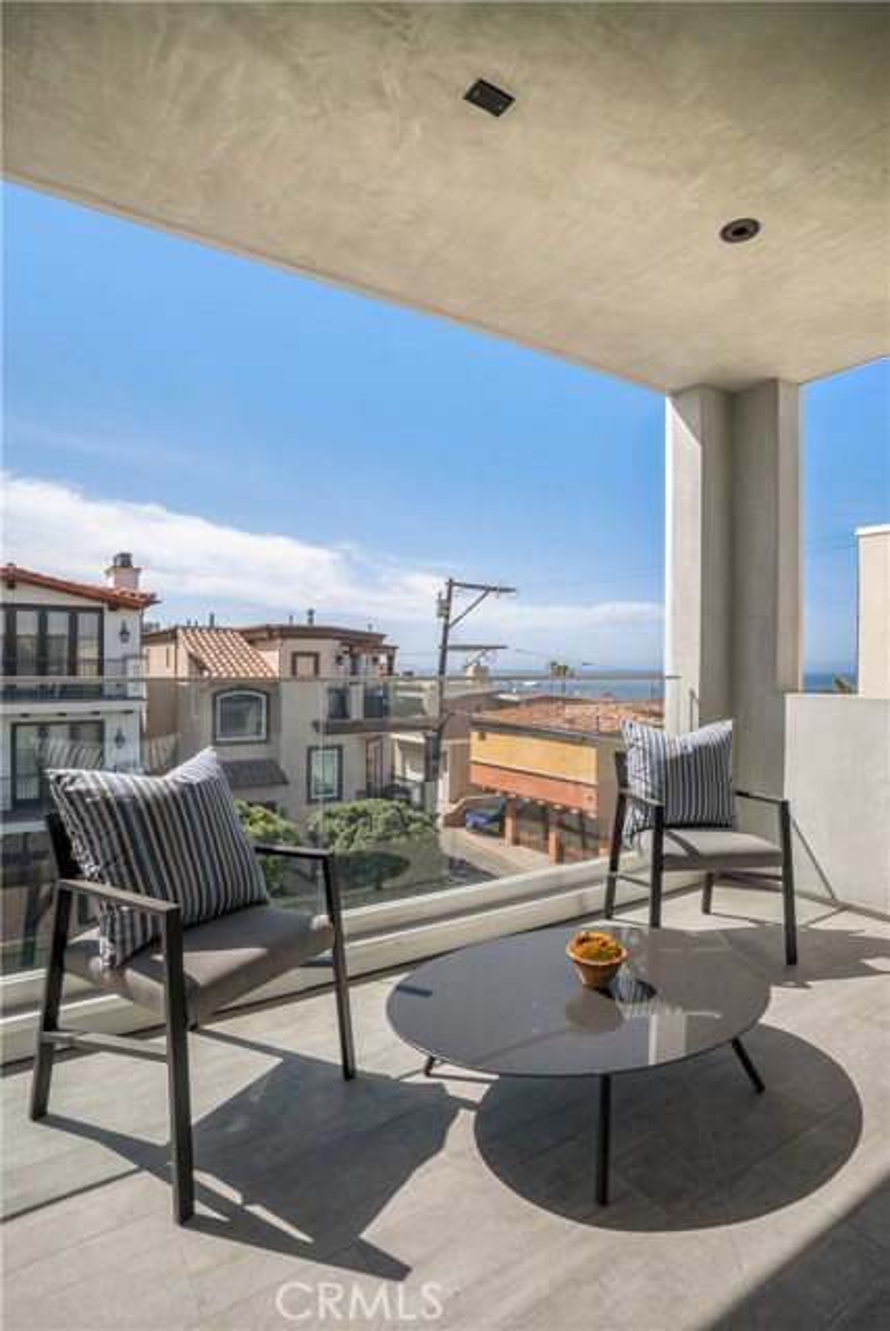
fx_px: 666
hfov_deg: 67.5
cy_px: 666
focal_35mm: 18
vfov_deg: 89.9
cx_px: 445
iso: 125
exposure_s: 1/2000
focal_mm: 18
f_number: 8
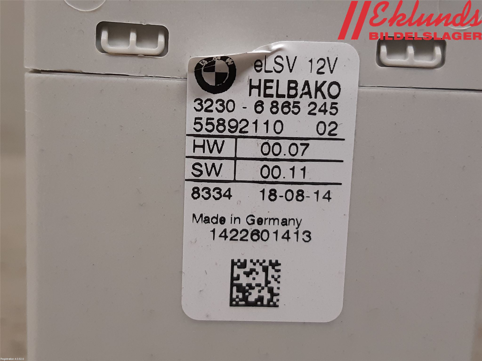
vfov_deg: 53.1
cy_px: 180
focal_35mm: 26
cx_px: 241
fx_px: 362
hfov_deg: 67.3
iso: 125
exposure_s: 1/50
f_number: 1.7
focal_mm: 3.93
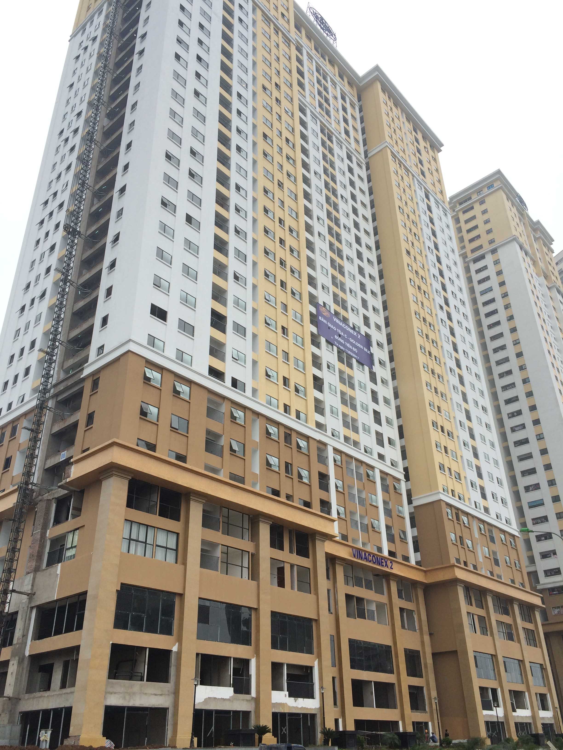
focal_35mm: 30
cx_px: 282
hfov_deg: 46.8
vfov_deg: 60.0
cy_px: 375
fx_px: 651
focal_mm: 4.12
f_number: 2.2
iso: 32
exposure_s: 1/1244
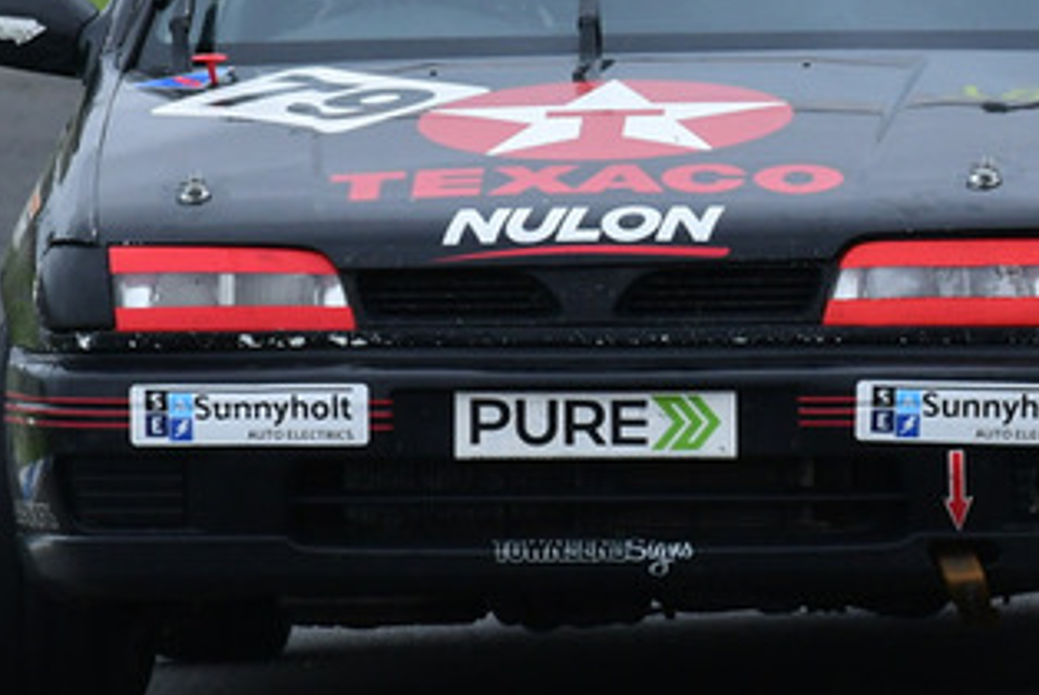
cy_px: -33
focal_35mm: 1911
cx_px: 764
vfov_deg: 0.7
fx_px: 55203
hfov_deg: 1.1
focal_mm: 500
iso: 1000
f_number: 11
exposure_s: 1/640
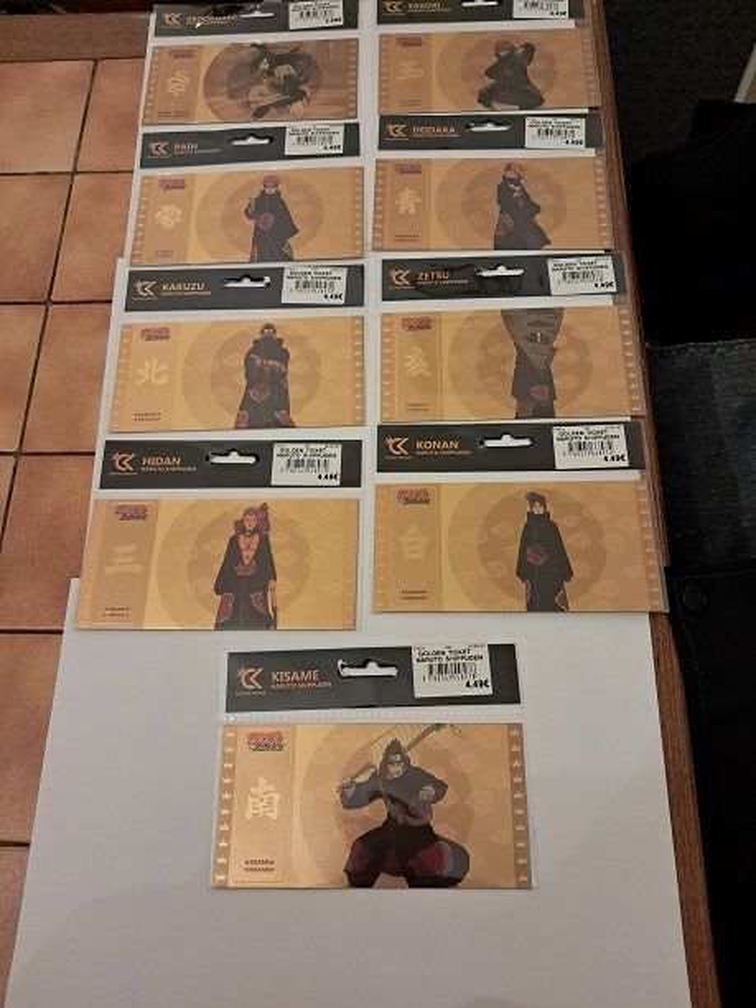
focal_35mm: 27
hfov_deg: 51.4
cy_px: 504
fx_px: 786
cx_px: 378
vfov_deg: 65.3
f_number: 1.8
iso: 640
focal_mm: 4
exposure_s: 1/50
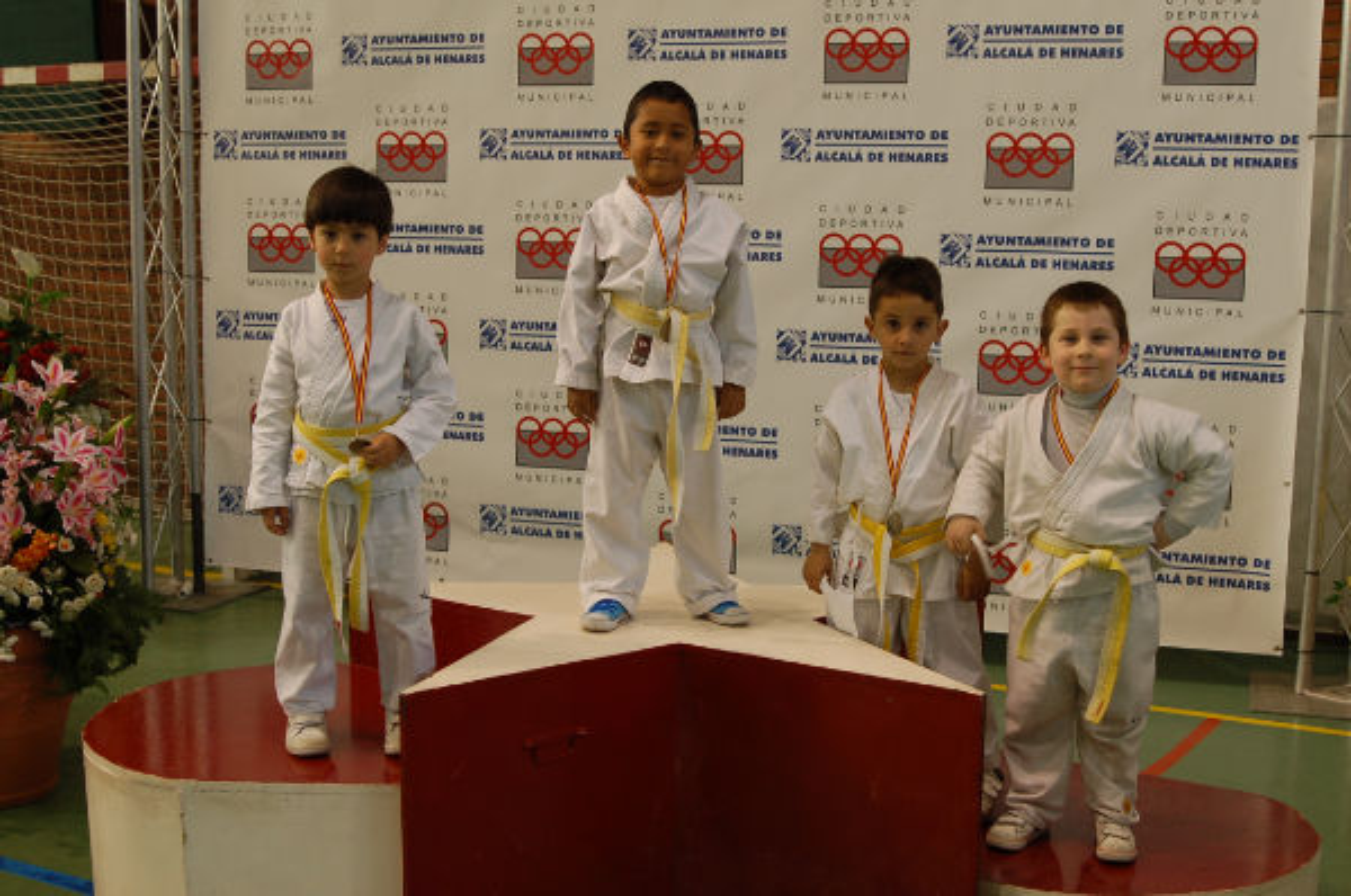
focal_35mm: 46
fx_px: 1742
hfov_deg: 42.4
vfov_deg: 28.8
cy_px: 448
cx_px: 676
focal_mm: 31
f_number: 3.8
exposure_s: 1/50
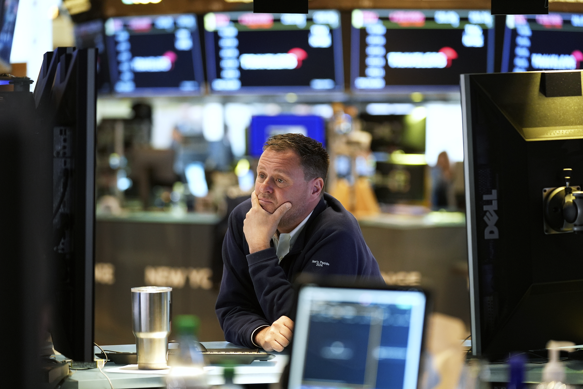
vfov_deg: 10.9
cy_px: 194
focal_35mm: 126
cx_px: 292
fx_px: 2040
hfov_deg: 16.3
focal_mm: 126
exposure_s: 1/90
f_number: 2.8
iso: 2000
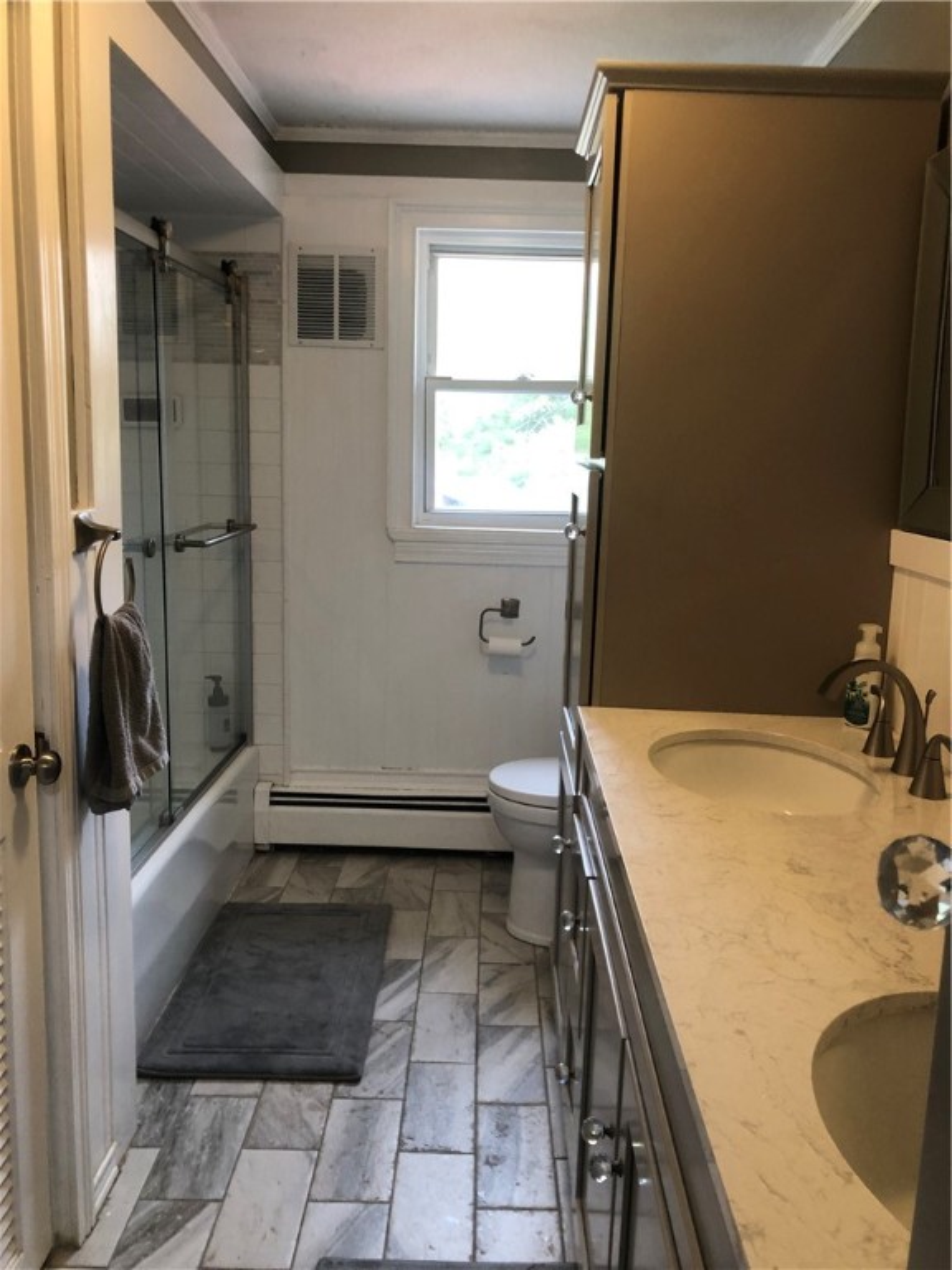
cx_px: 476
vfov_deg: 63.4
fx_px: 1027
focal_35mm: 28
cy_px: 635
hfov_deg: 49.7
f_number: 1.8
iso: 40
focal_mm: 4
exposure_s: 1/15
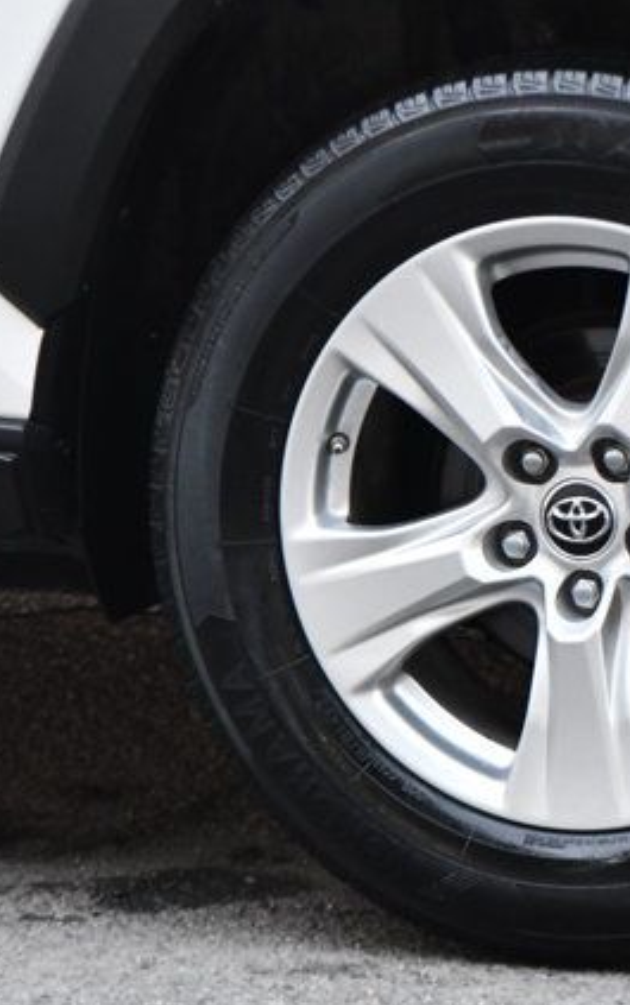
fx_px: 6637
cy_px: 502
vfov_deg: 8.7
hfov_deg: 5.4
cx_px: 592
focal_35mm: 242
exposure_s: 1/125
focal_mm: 105
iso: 2800
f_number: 4.8
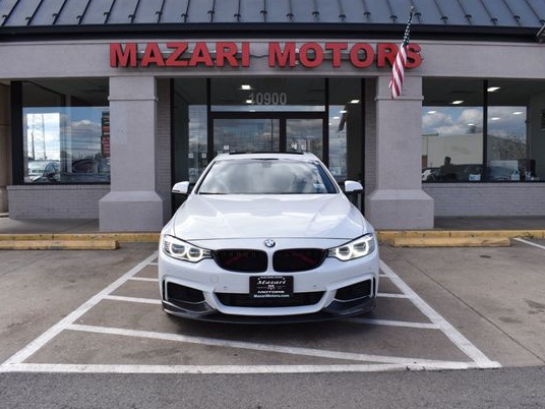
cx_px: 289
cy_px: 206
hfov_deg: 58.3
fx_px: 488
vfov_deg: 45.4
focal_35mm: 31
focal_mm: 18
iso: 200
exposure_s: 1/400
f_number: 8
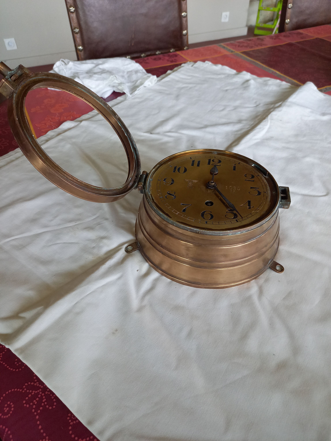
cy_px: 220
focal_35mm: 25
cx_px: 166
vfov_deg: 69.4
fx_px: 319
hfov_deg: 54.9
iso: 200
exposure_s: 1/50
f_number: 1.8
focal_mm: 4.65
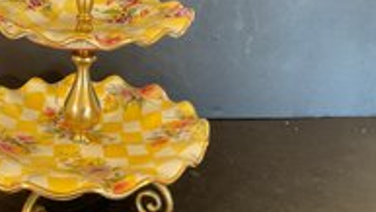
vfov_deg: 21.1
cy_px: 28
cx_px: 75
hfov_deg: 36.0
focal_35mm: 56
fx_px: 559
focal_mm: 3
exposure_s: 1/60
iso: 200
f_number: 1.8
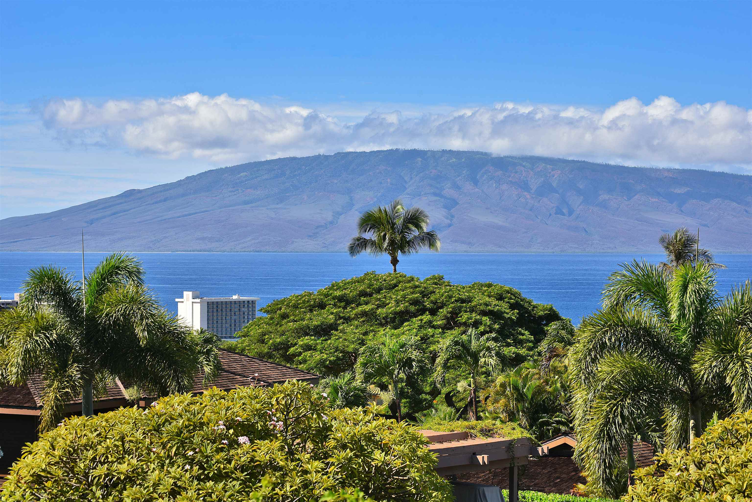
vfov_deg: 14.0
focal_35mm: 98
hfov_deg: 20.8
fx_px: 2048
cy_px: 251
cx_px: 376
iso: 100
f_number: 11
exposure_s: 1/200
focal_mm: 98
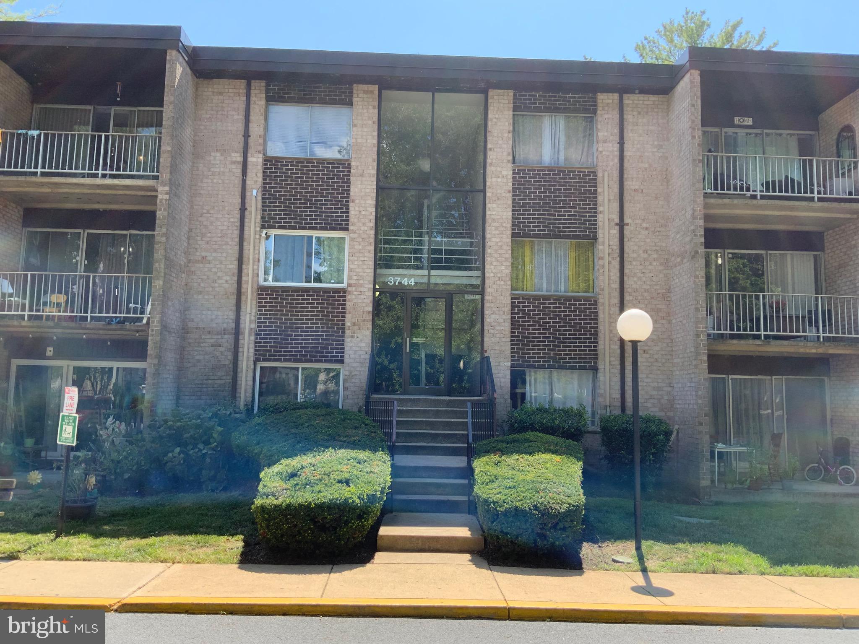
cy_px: 322
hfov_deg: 61.7
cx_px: 430
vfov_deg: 48.2
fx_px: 720
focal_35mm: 29
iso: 16
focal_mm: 3
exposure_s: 1/495
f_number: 1.8
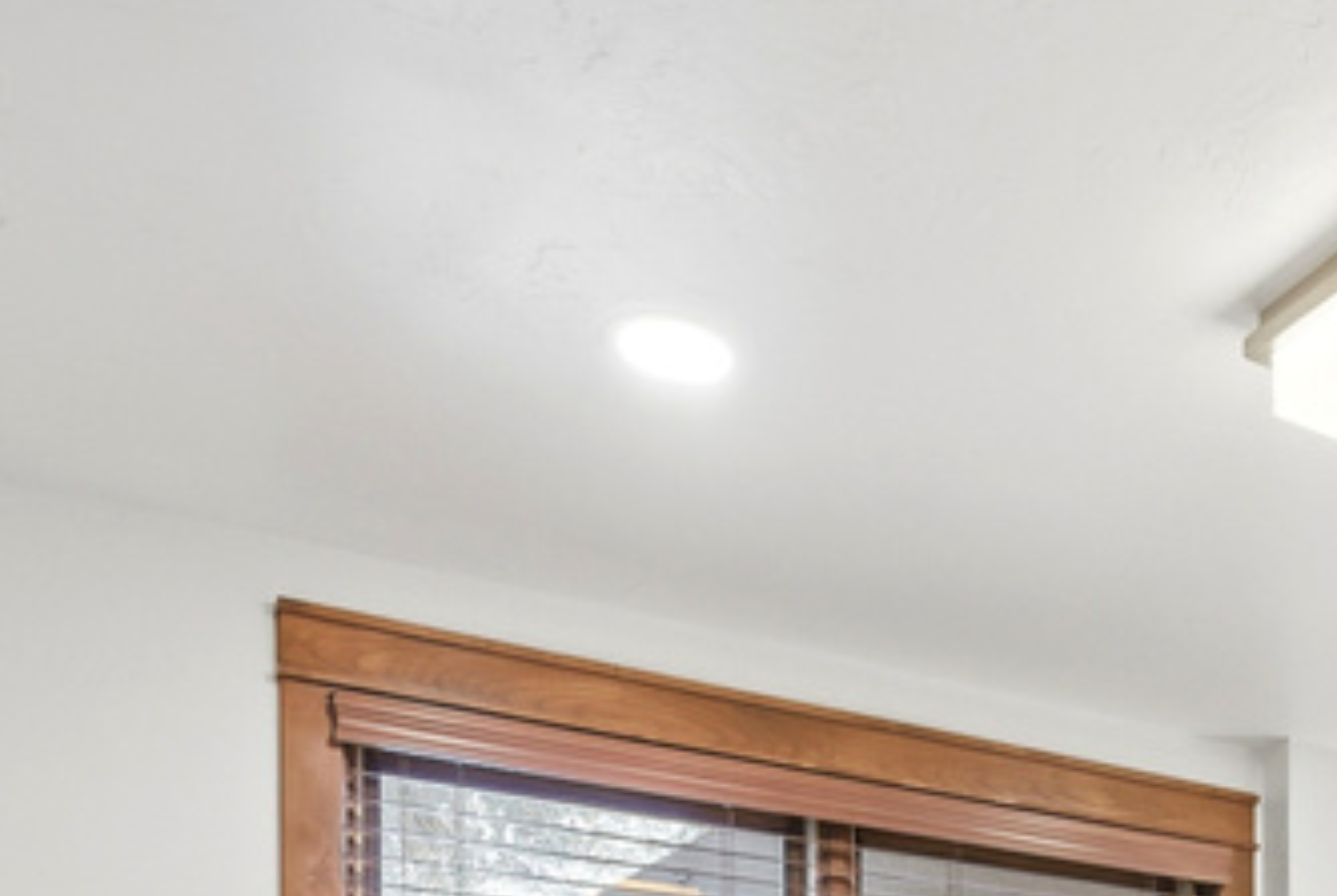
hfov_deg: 39.2
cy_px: 1286
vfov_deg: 24.4
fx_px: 1679
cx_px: 1285
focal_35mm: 45
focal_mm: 14.7
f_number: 5
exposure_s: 1/500
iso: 250
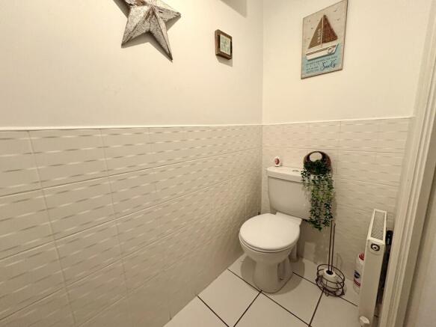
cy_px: 164
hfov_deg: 102.1
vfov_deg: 85.7
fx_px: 176
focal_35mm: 14
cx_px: 218
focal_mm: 2.22
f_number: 2.2
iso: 250
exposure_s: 1/74
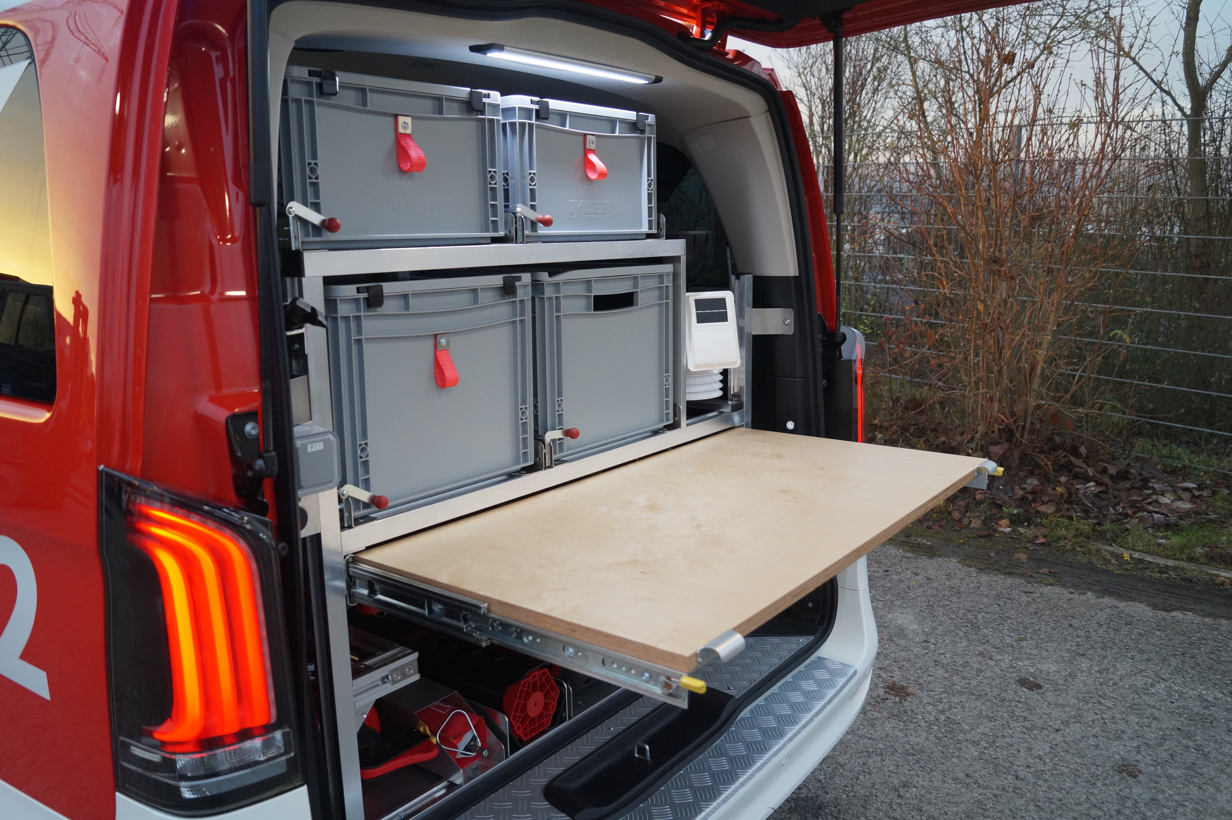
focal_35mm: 27
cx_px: 616
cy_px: 410
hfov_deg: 67.4
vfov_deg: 47.9
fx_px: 923
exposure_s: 1/160
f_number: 4
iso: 500
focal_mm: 18
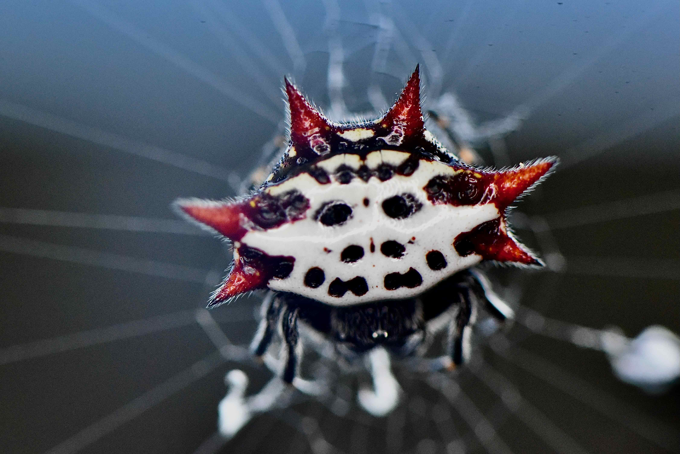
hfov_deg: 19.4
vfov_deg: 13.1
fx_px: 1984
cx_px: 340
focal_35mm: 105
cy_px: 227
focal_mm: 105
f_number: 10
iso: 10000
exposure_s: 1/2000
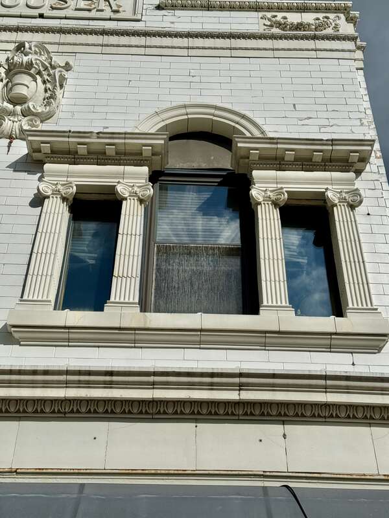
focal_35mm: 48
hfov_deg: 30.3
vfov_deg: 39.7
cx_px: 194
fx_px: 719
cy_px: 259
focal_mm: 6.76
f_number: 1.78
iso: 80
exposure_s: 1/15385
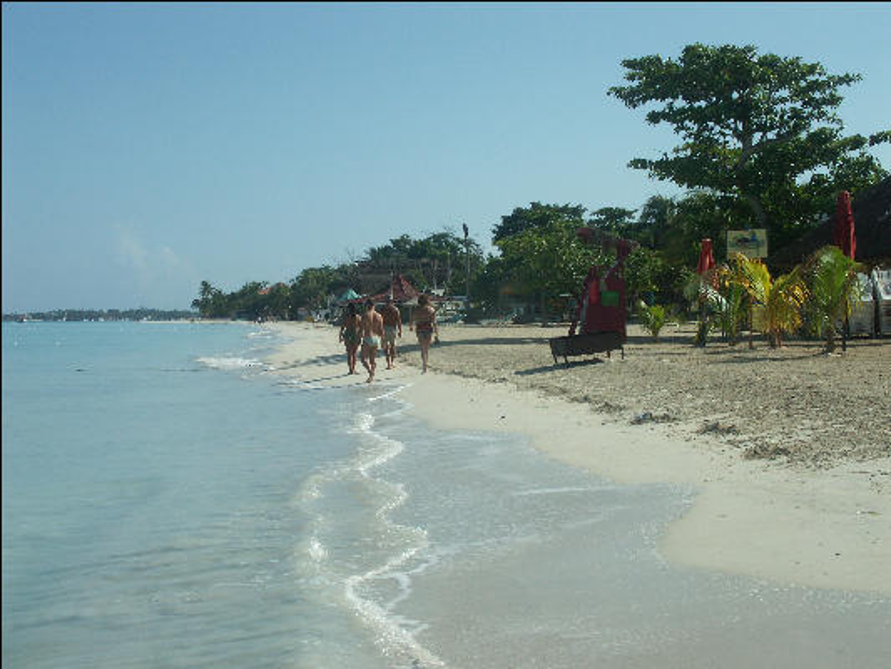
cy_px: 334
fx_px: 1467
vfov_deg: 25.7
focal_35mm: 57
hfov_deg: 33.8
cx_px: 446
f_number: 8
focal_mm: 14.65
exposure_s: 1/640
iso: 100
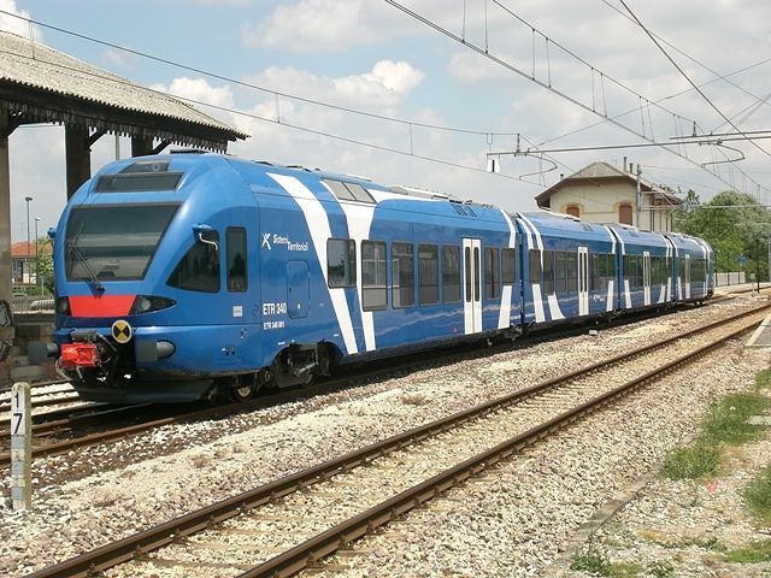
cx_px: 386
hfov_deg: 30.7
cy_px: 289
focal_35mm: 63
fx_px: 1403
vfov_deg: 23.3
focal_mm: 10.4
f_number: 5.7
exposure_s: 1/320
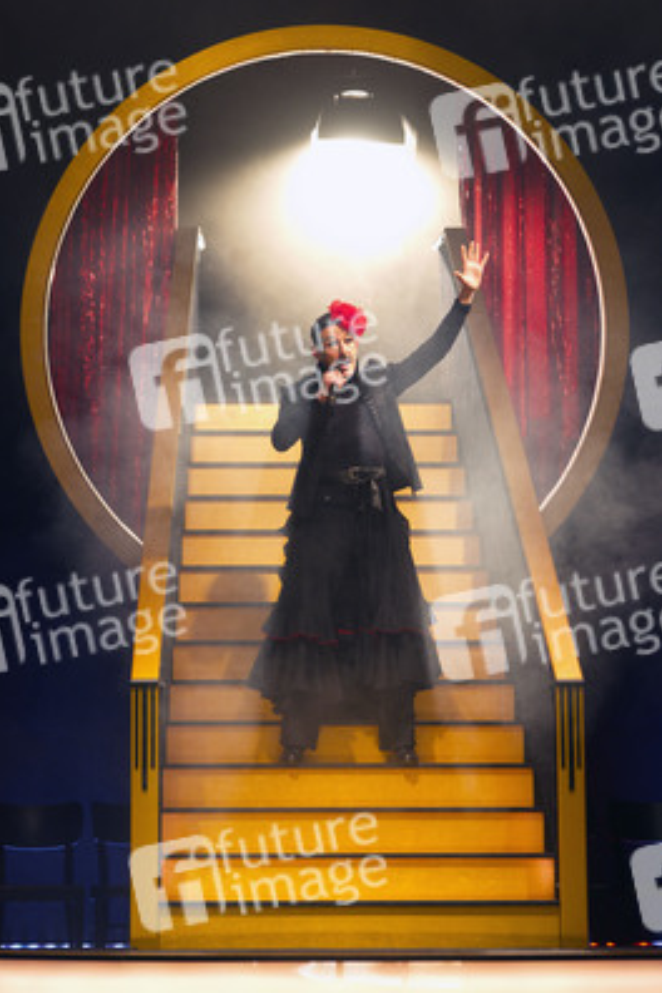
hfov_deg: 12.9
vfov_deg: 19.3
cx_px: 331
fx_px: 2924
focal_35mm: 106
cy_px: 496
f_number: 4
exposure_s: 1/500
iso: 1600
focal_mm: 105
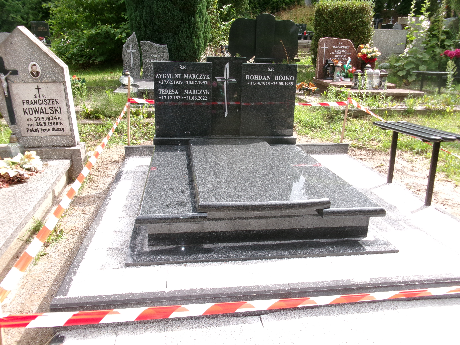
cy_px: 172
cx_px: 230
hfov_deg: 63.4
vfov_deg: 49.7
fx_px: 372
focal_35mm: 28
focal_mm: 5.1
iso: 100
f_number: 3.9
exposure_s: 1/200
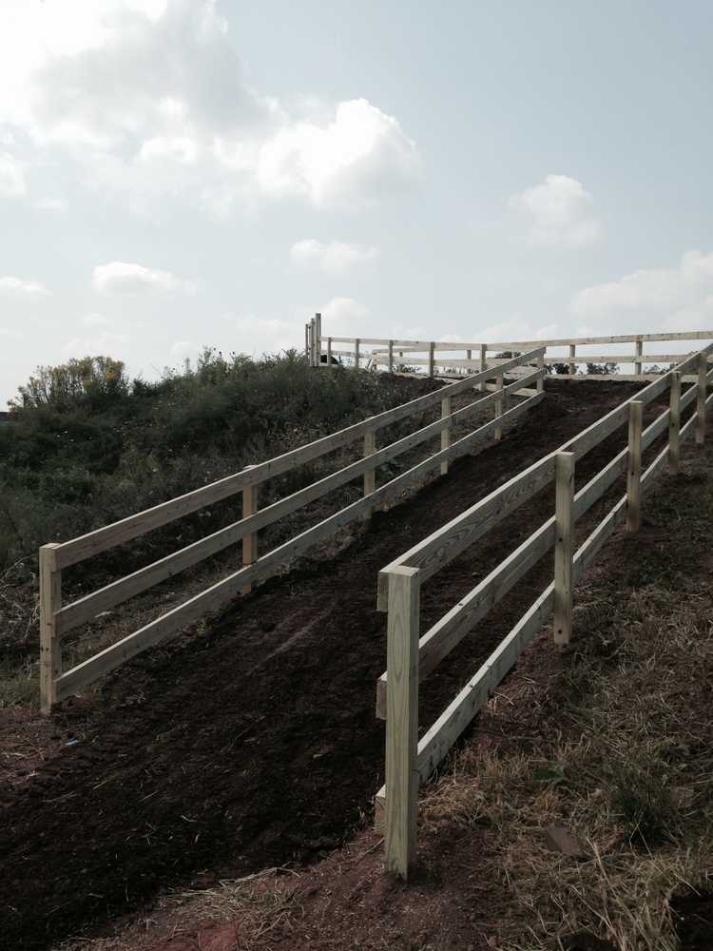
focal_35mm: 33
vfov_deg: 55.4
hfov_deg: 42.9
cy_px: 476
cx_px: 356
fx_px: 906
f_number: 2.4
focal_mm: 4.12
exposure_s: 1/1642
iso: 50
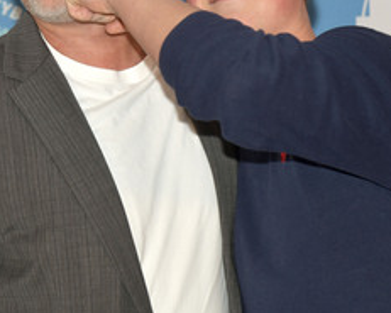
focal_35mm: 192
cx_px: 175
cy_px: 63
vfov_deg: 8.0
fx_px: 2223
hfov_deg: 10.1
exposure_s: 1/200
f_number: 5.6
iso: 640
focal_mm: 105
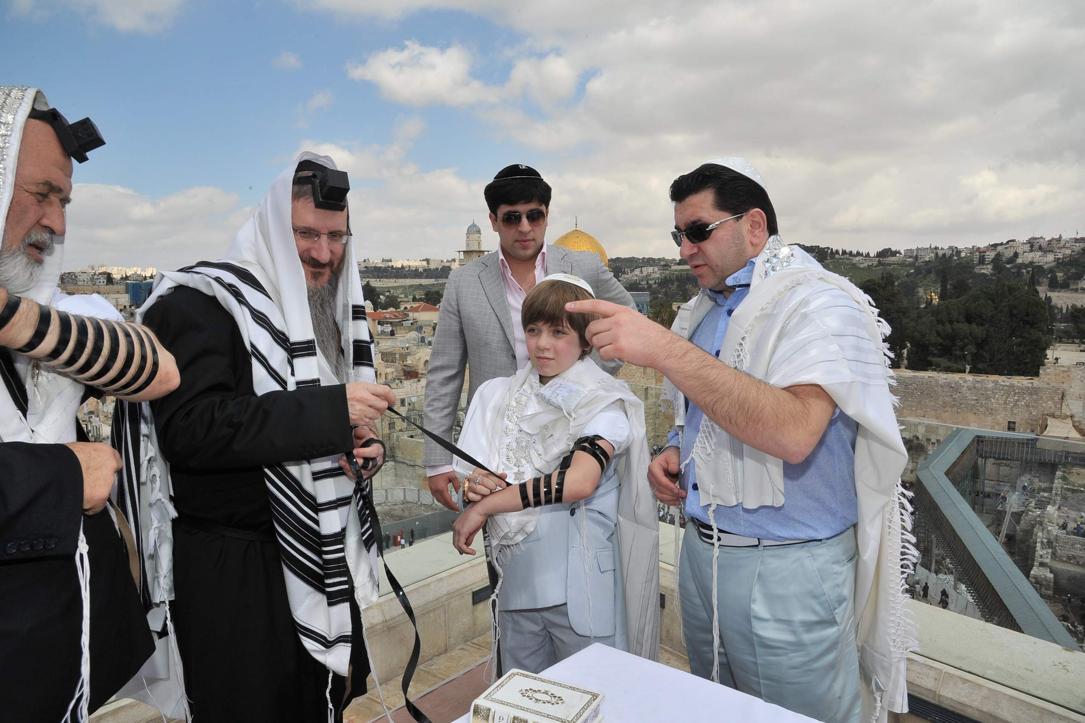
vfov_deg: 53.1
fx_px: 723
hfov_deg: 73.8
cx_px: 542
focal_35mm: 24
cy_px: 362
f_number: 18
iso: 500
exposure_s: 1/250
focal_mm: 24
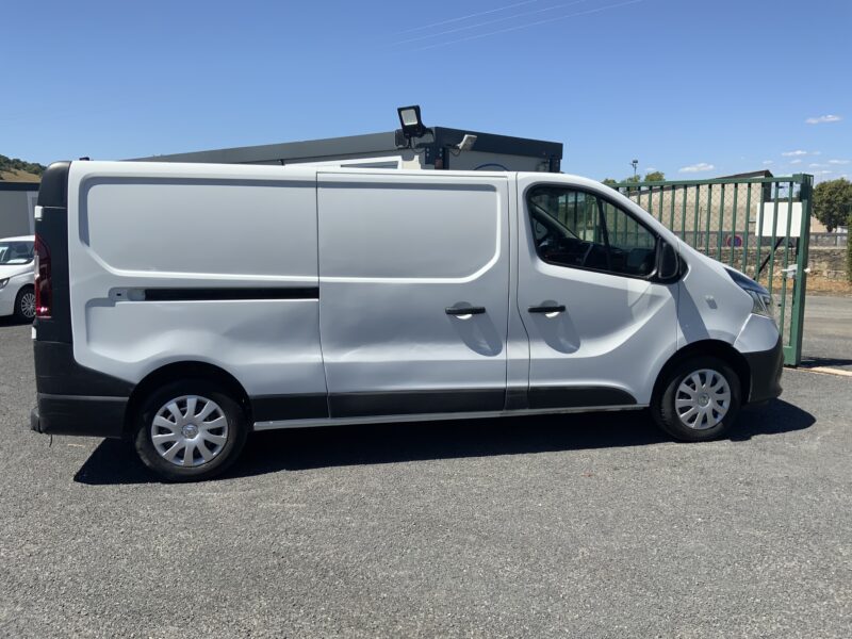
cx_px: 426
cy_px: 320
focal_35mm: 29
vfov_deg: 48.2
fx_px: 714
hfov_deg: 61.7
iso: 16
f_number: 1.8
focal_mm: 3
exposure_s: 1/2058
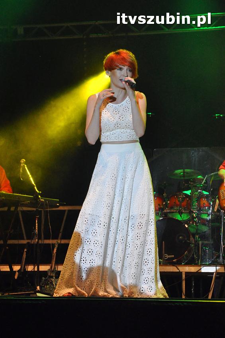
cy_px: 169
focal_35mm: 90
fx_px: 845
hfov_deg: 15.2
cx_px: 112
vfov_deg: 22.6
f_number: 4.5
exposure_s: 1/250
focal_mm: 60
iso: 3200
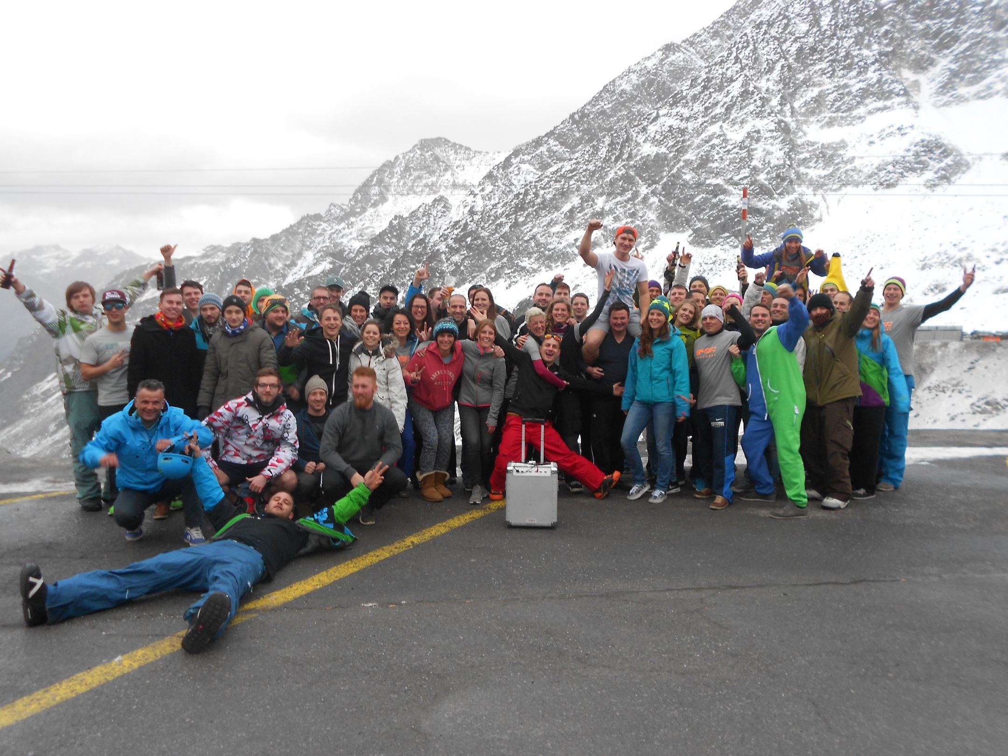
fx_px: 844
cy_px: 378
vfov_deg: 48.2
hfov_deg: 61.7
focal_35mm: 29
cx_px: 504
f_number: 3.4
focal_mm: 5.1
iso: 80
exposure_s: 1/30
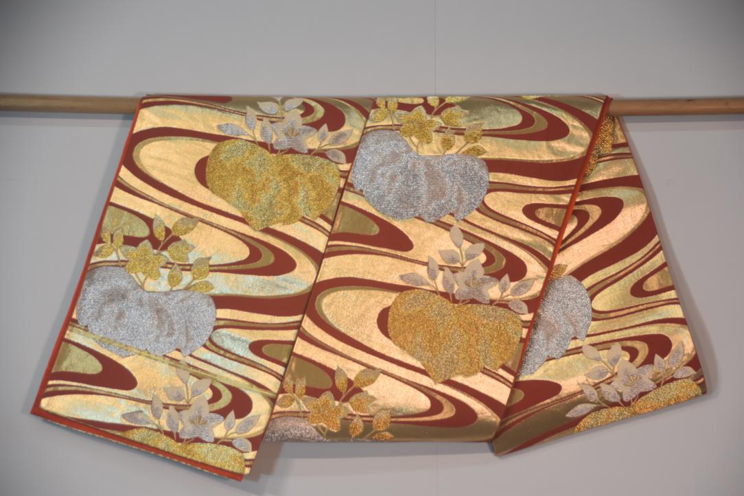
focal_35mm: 135
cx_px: 372
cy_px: 248
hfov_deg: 15.2
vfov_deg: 10.2
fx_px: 2790
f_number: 5.6
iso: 500
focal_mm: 90
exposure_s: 1/60
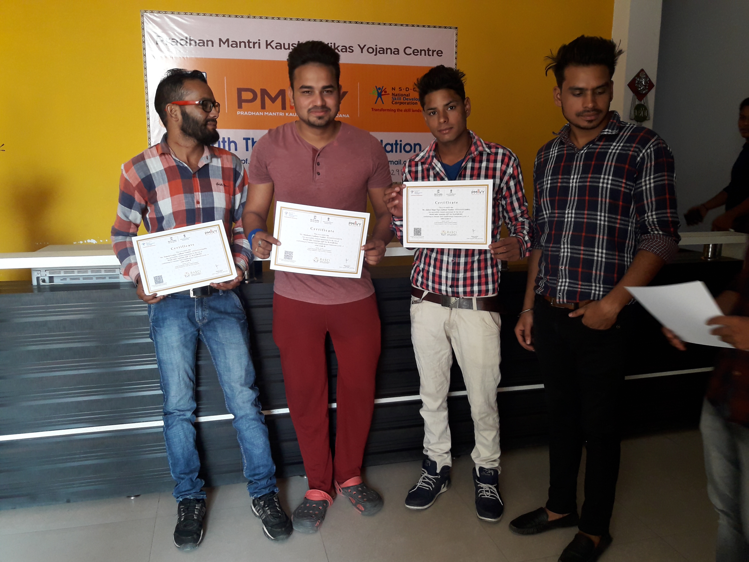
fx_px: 606
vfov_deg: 49.7
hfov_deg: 63.4
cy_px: 281
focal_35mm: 28
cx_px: 374
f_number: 1.9
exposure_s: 1/50
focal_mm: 3.7
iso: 100
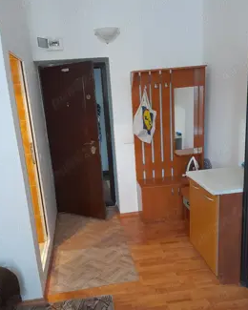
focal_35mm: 30
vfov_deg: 58.6
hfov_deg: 48.5
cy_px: 173
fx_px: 275
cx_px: 114
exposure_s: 1/25
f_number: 2
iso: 400
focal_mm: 4.6
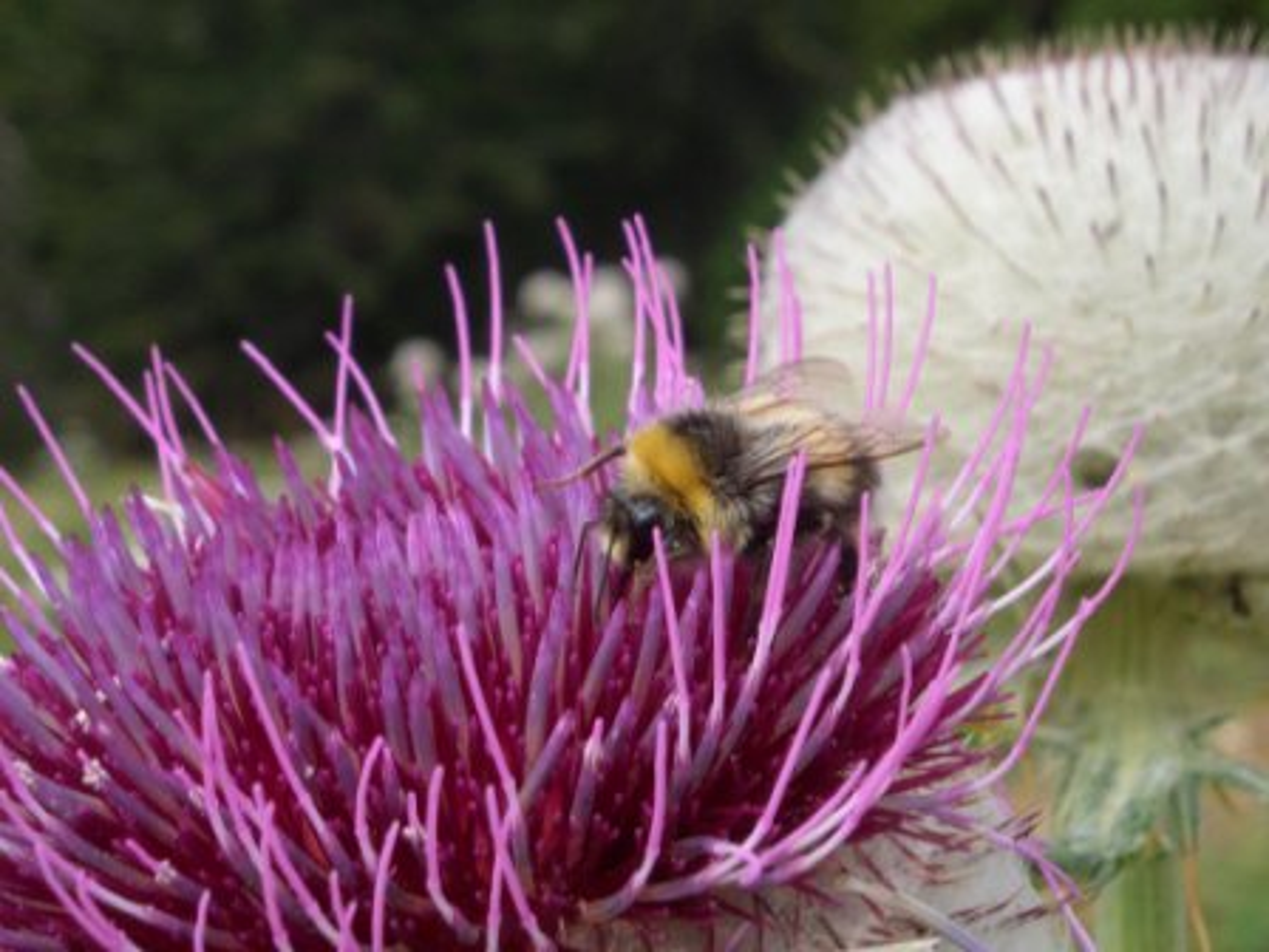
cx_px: 634
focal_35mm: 102
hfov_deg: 19.3
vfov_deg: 14.5
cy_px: 476
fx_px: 3739
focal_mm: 13.5
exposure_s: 1/100
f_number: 6.6
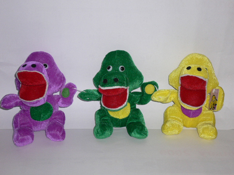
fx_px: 446
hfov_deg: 29.4
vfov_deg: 22.3
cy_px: 88
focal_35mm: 66
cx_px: 117
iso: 100
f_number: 4
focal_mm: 11
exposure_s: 1/60
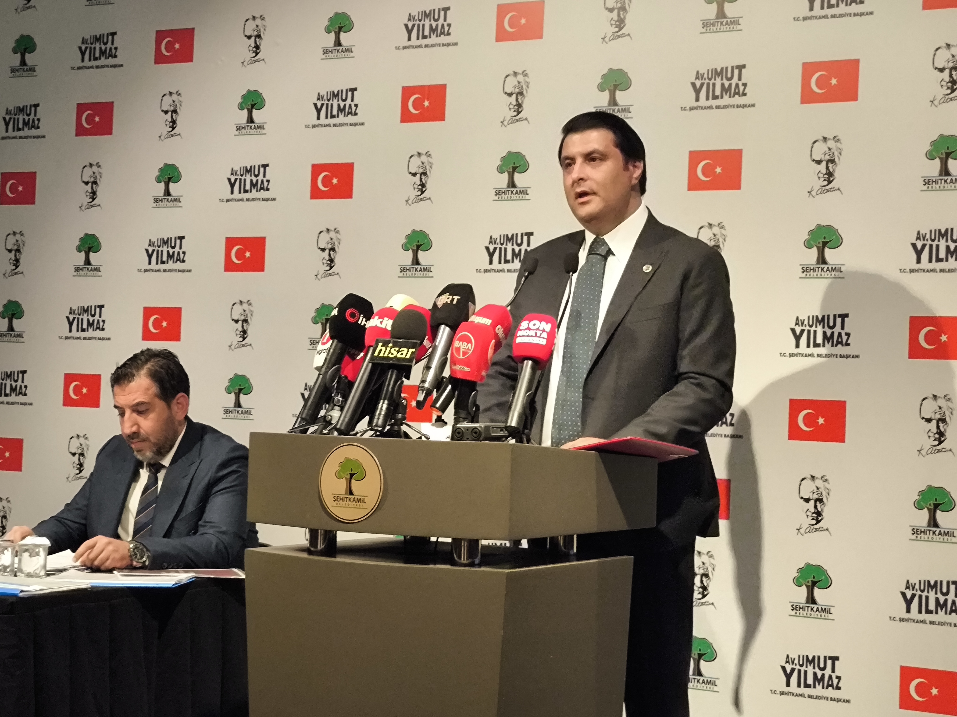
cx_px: 478
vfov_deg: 18.7
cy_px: 358
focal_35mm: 79
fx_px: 2184
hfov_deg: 24.7
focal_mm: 7.1
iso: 800
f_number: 1.9
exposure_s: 1/120
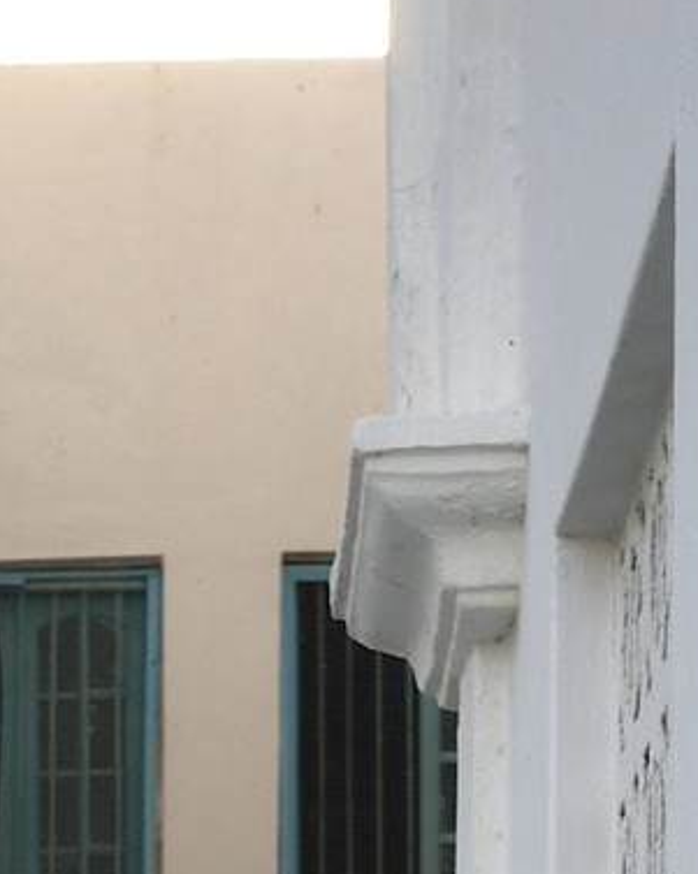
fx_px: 6800
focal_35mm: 263
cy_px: 2559
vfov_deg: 6.7
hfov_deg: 5.8
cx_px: -378
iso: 200
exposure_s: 1/400
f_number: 6.3
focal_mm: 44
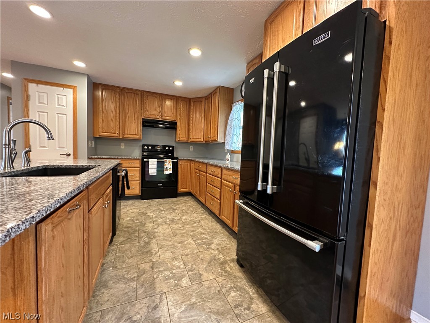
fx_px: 174
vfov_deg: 85.7
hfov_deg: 102.1
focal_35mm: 14
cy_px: 162
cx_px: 215
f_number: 2.2
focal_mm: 2.22
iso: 640
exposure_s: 1/60
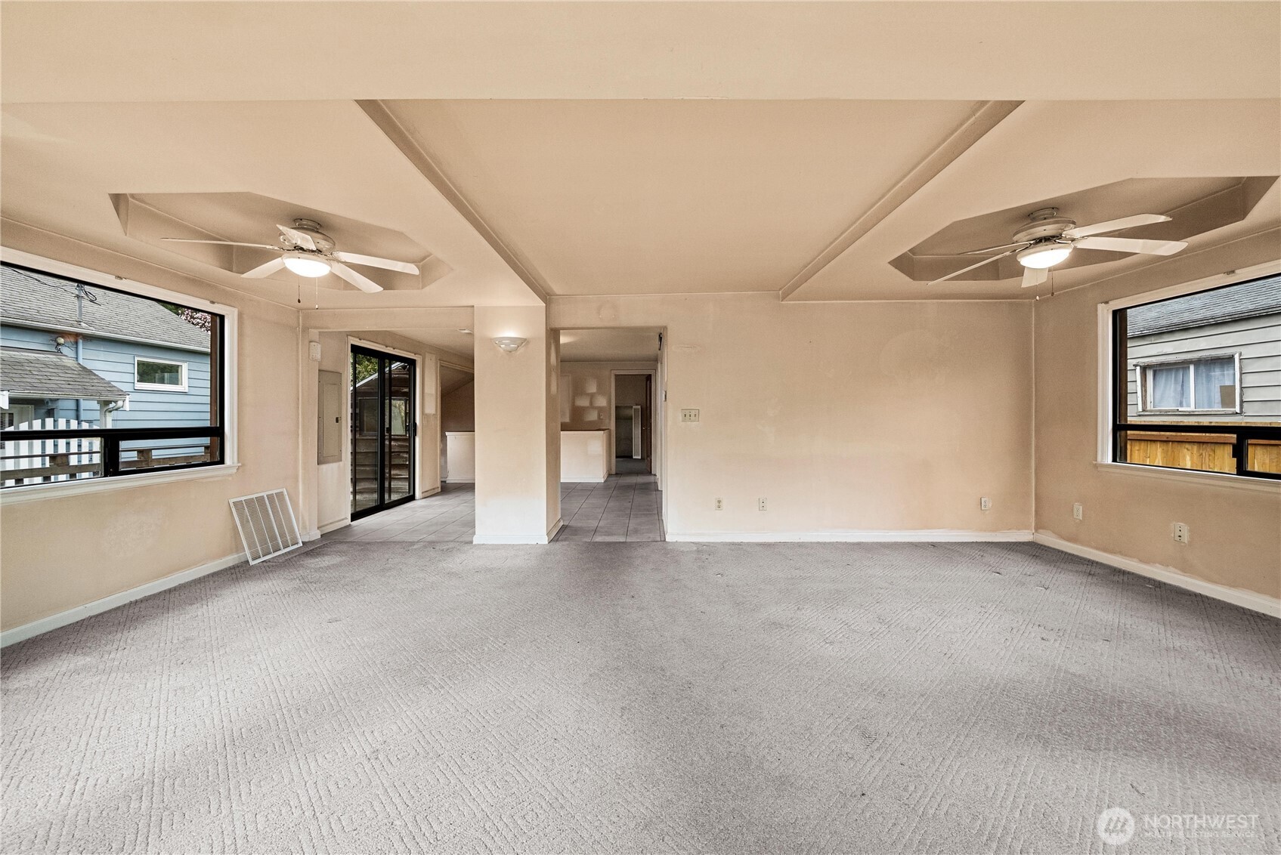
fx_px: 427
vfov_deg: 90.1
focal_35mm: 12
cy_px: 428
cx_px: 640
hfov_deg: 112.6
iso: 800
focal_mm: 12
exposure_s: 1/30
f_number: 7.1
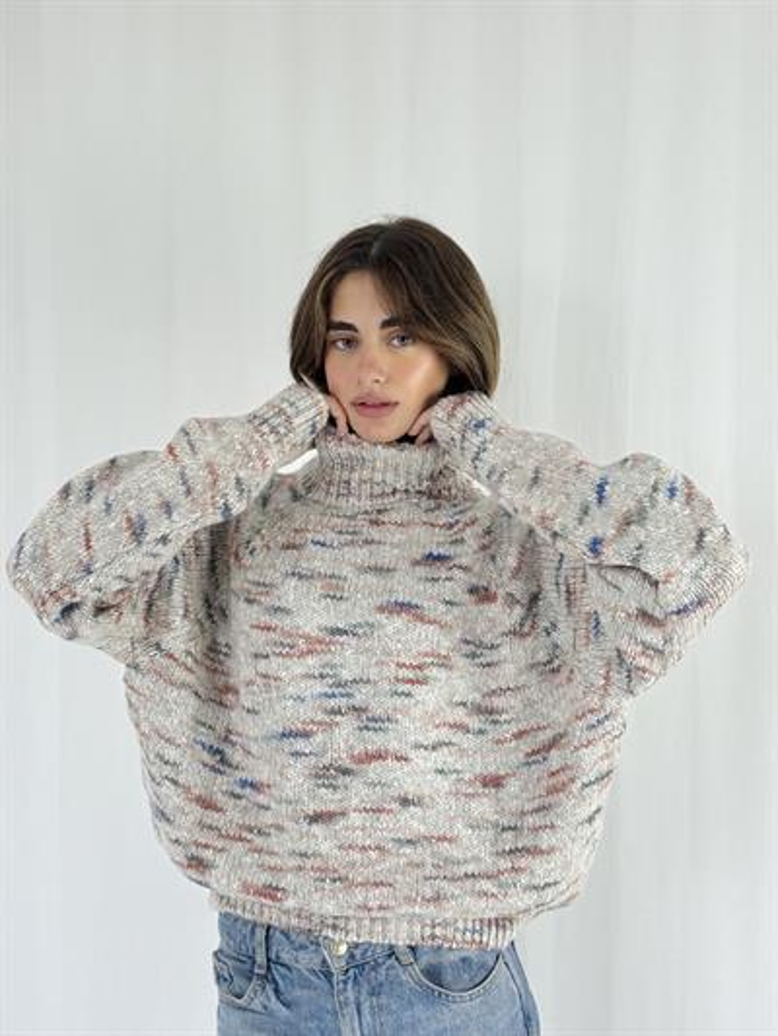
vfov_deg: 39.6
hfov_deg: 30.3
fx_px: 1438
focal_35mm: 48
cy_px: 518
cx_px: 389
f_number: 1.78
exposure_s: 1/100
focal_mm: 6.76
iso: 64
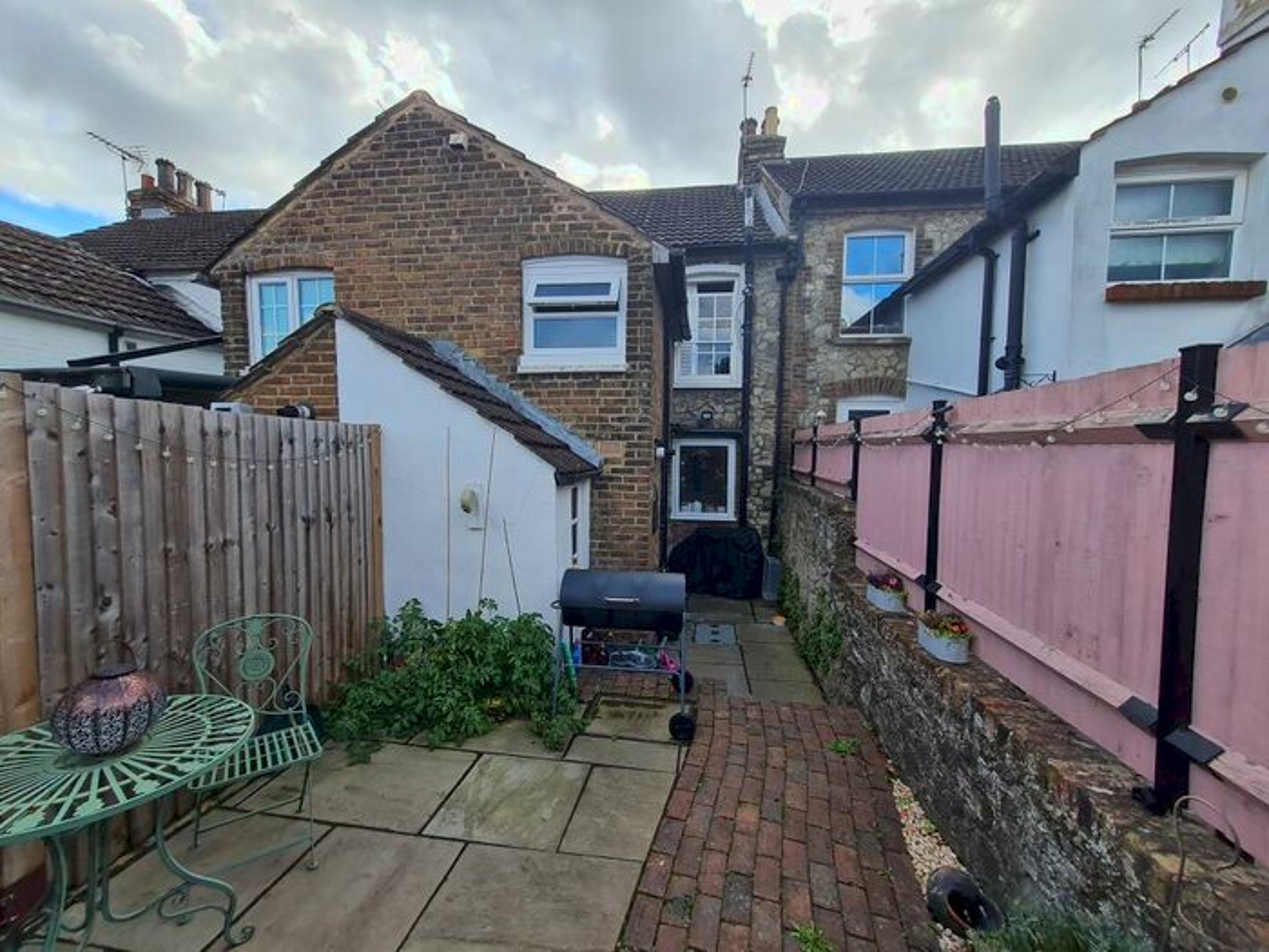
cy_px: 476
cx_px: 634
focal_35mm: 13
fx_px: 477
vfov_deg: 89.9
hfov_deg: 106.2
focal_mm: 1.74
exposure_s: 1/554
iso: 50
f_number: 2.2
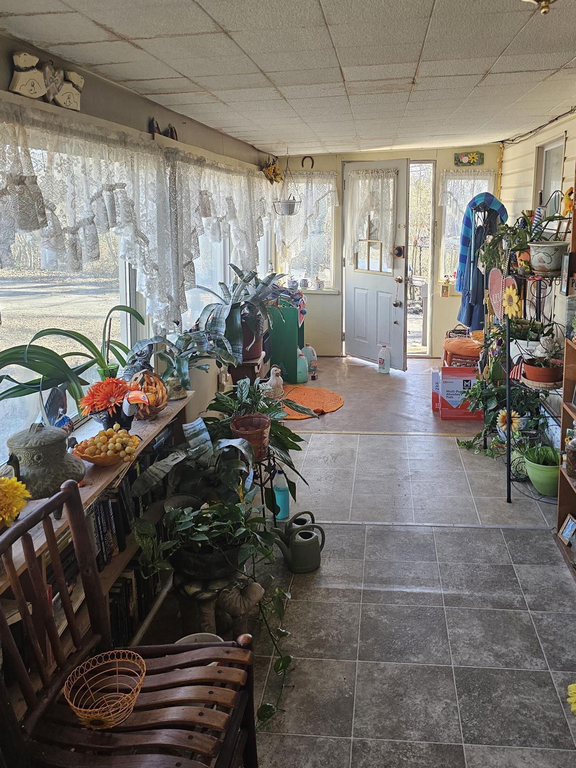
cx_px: 347
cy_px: 294
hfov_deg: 47.9
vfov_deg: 60.9
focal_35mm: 29
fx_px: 643
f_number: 1.7
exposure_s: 1/120
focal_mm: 6.3
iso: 100
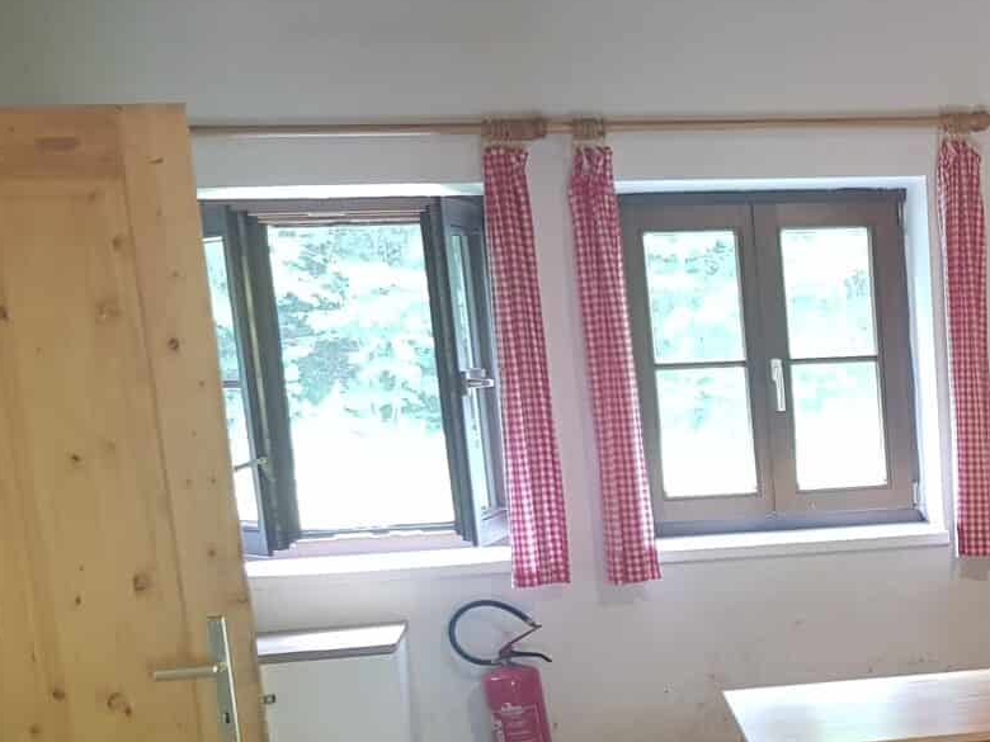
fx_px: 1830
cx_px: 1090
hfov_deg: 27.6
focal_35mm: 64
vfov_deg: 22.2
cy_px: 723
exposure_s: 1/25
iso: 200
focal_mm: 4.2
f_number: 1.7
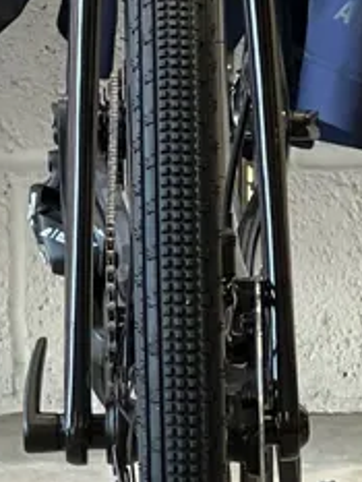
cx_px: 168
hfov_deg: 4.2
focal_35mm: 352
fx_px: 4904
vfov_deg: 5.6
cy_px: 83
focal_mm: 9
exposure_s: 1/33
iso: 160
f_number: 2.8
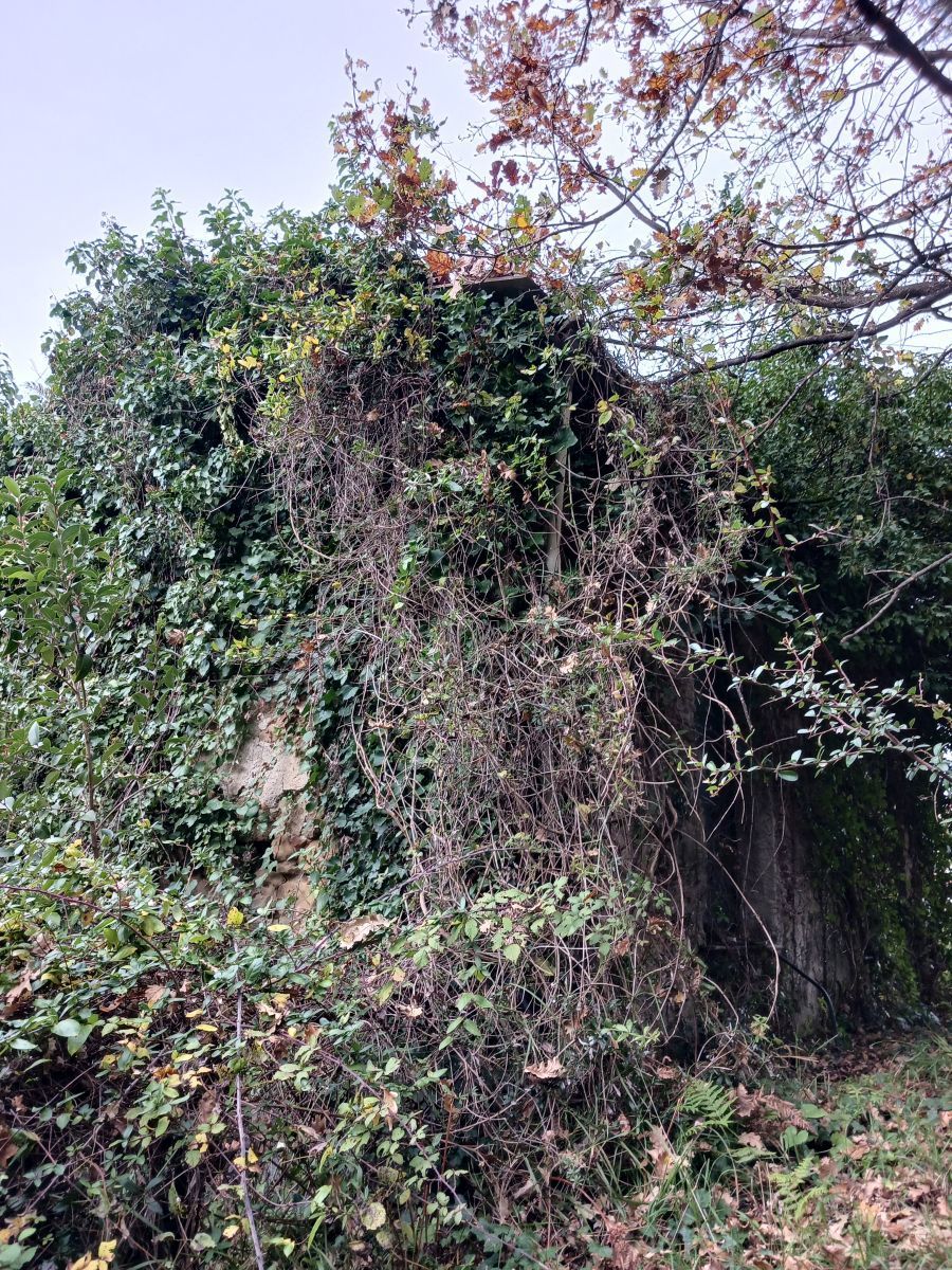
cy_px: 635
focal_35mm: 27
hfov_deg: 51.4
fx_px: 990
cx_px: 476
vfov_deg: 65.3
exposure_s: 1/50
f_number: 1.8
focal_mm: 4
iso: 32
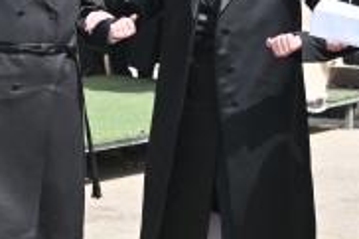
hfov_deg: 12.2
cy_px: -1
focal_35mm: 169
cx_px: 183
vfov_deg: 8.1
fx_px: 1684
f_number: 4
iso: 125
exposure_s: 1/2000
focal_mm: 30
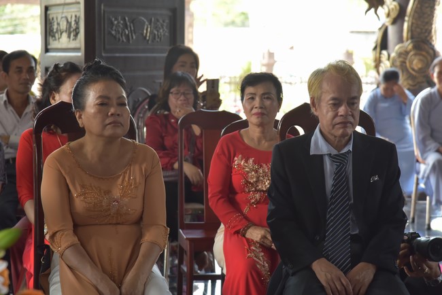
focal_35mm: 120
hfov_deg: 17.1
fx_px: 1474
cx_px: 221
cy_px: 148
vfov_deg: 11.4
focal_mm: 120
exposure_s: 1/160
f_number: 6.3
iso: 1600
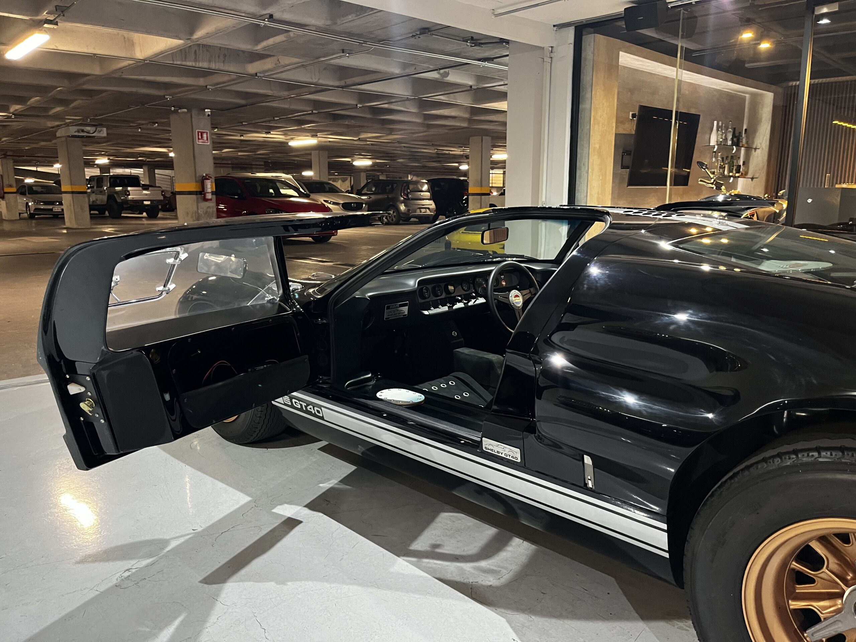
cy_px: 321
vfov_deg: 53.1
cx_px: 428
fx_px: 643
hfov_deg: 67.3
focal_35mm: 26
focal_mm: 5.1
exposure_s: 1/40
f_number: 1.6
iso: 640
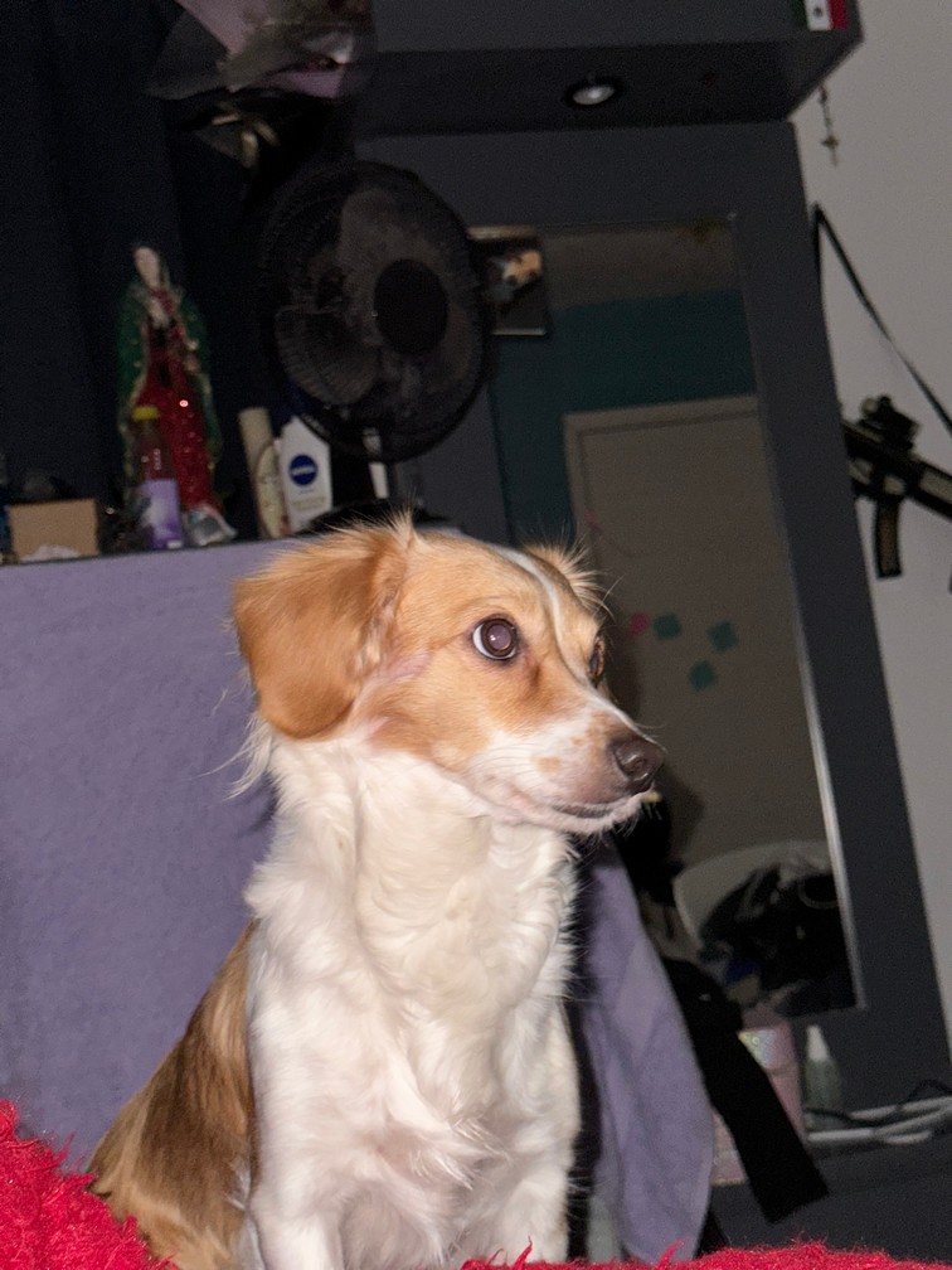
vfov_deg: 39.7
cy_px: 635
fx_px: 1760
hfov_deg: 30.3
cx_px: 476
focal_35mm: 48
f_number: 1.78
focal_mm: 6.76
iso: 100
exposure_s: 1/4
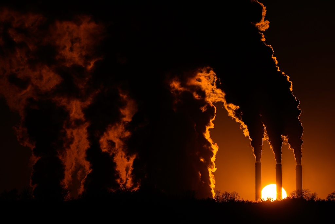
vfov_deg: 4.6
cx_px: 168
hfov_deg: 6.9
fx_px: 2792
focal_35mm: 300
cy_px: 112
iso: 125
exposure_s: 1/32000
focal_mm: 300
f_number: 5
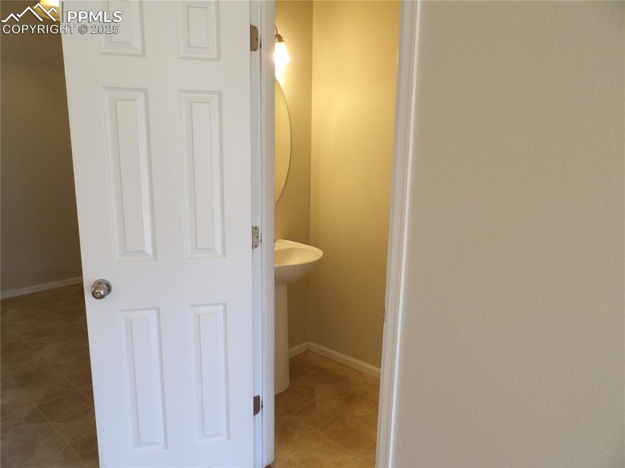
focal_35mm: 24
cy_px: 234
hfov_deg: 71.6
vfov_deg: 56.8
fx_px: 433
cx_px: 312
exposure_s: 1/33
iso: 140
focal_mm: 4.3
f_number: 3.2
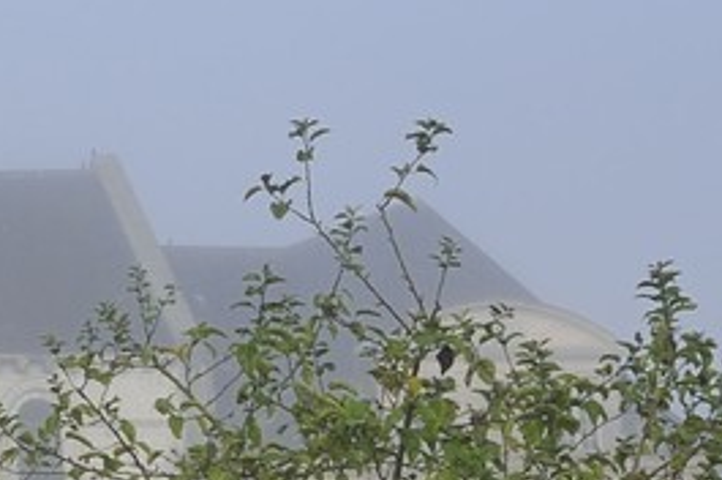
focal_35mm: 169
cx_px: -1196
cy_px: 27
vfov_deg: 8.1
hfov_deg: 10.1
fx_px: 3385
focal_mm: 28
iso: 200
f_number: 10
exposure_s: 1/160
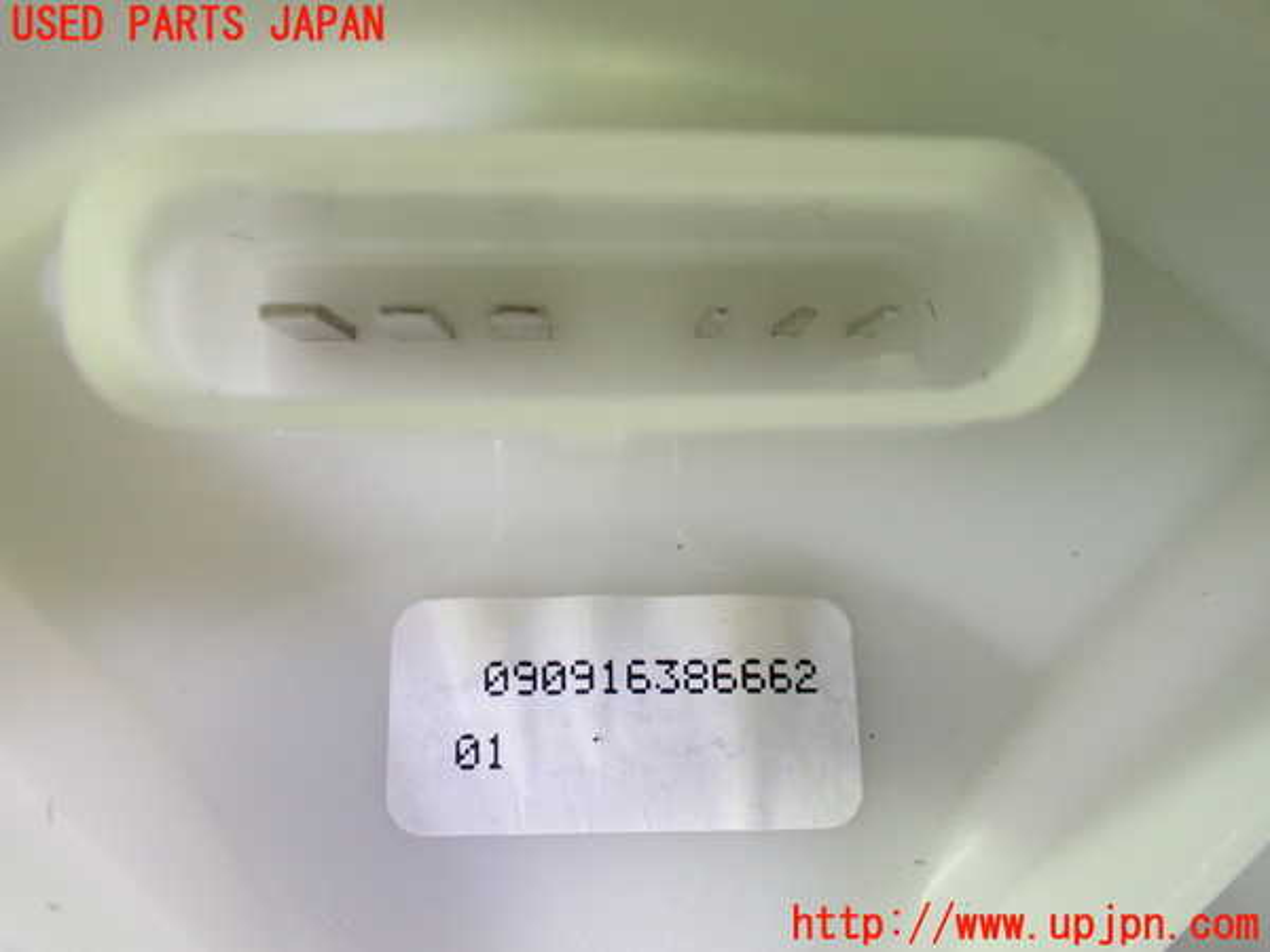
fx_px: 1101
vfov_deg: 46.8
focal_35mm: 30
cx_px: 635
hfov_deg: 60.0
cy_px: 476
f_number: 2.3
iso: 800
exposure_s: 1/50
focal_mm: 5.4
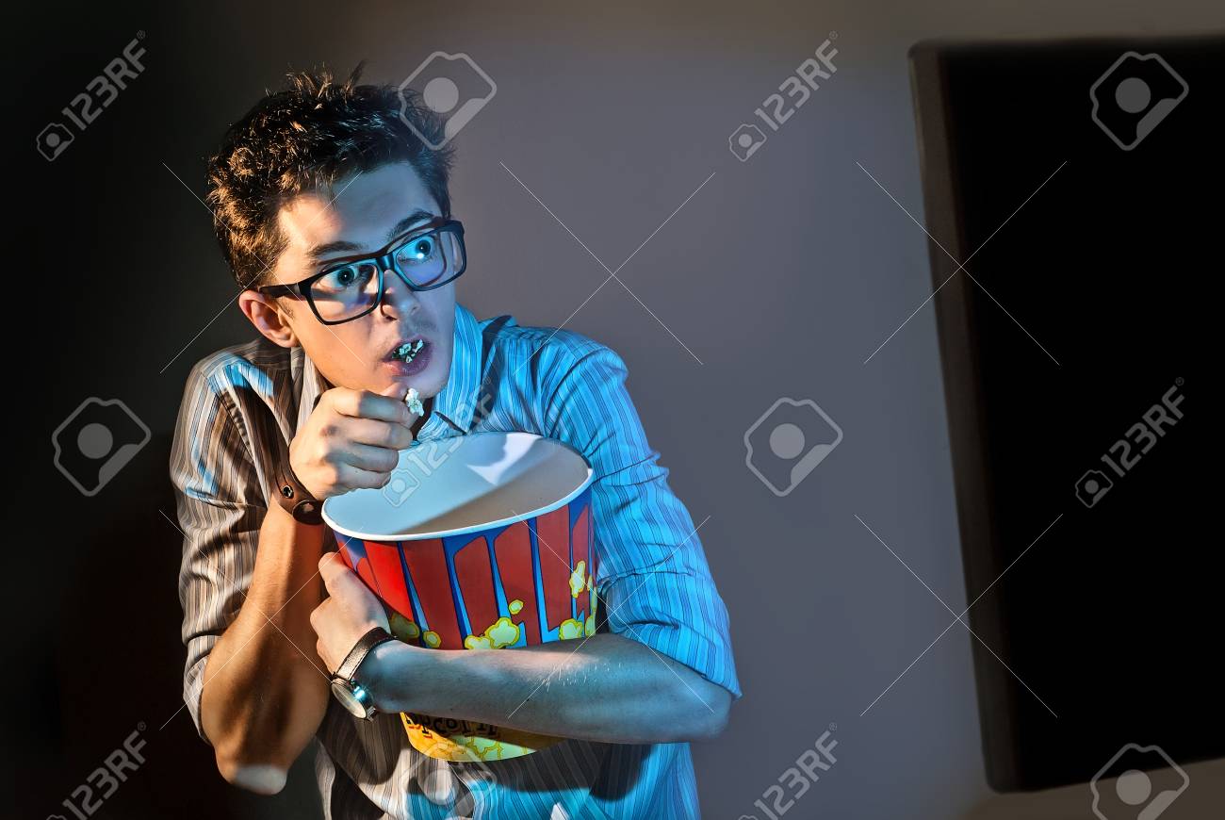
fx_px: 2555
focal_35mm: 75
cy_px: 410
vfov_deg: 18.2
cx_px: 612
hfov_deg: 27.0
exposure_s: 1/160
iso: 160
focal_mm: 50
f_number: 7.1
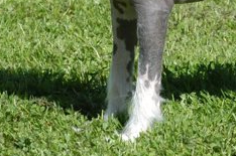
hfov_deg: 6.2
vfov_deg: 4.1
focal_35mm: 334
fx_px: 2183
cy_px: -61
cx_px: 191
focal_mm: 65
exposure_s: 1/250
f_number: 9
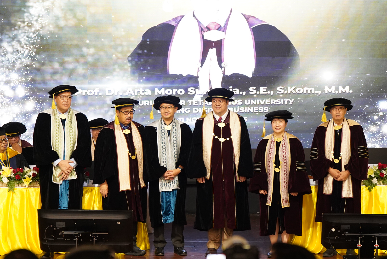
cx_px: 194
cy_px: 130
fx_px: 1710
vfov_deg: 8.6
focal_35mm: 159
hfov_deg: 12.9
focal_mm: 106
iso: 3200
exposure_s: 1/160
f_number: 3.2
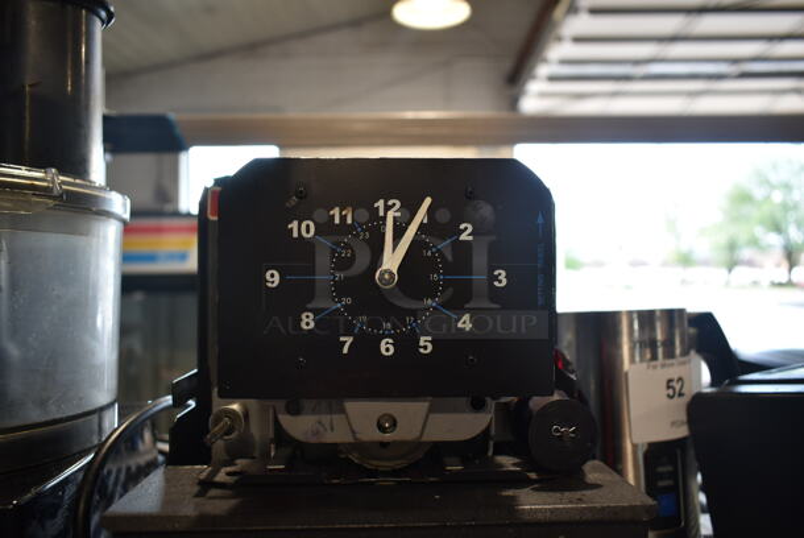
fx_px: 604
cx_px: 402
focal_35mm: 27
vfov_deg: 48.0
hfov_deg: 67.3
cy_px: 269
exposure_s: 1/30
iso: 160
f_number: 3.5
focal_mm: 18
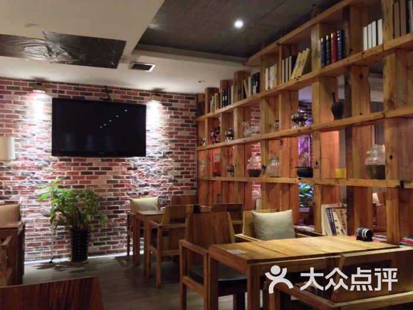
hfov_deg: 55.4
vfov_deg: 42.9
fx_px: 394
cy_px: 155
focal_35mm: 33
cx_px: 206
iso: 500
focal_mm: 4.12
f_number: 2.4
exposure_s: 1/15
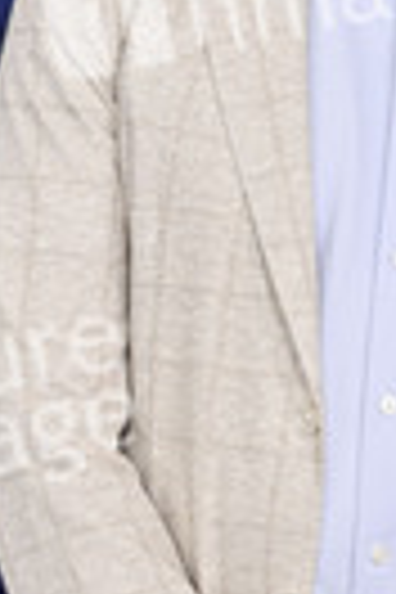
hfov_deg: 4.8
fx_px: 4686
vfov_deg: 7.3
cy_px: 198
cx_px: 396
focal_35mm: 284
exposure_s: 1/320
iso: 1600
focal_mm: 94
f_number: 5.6
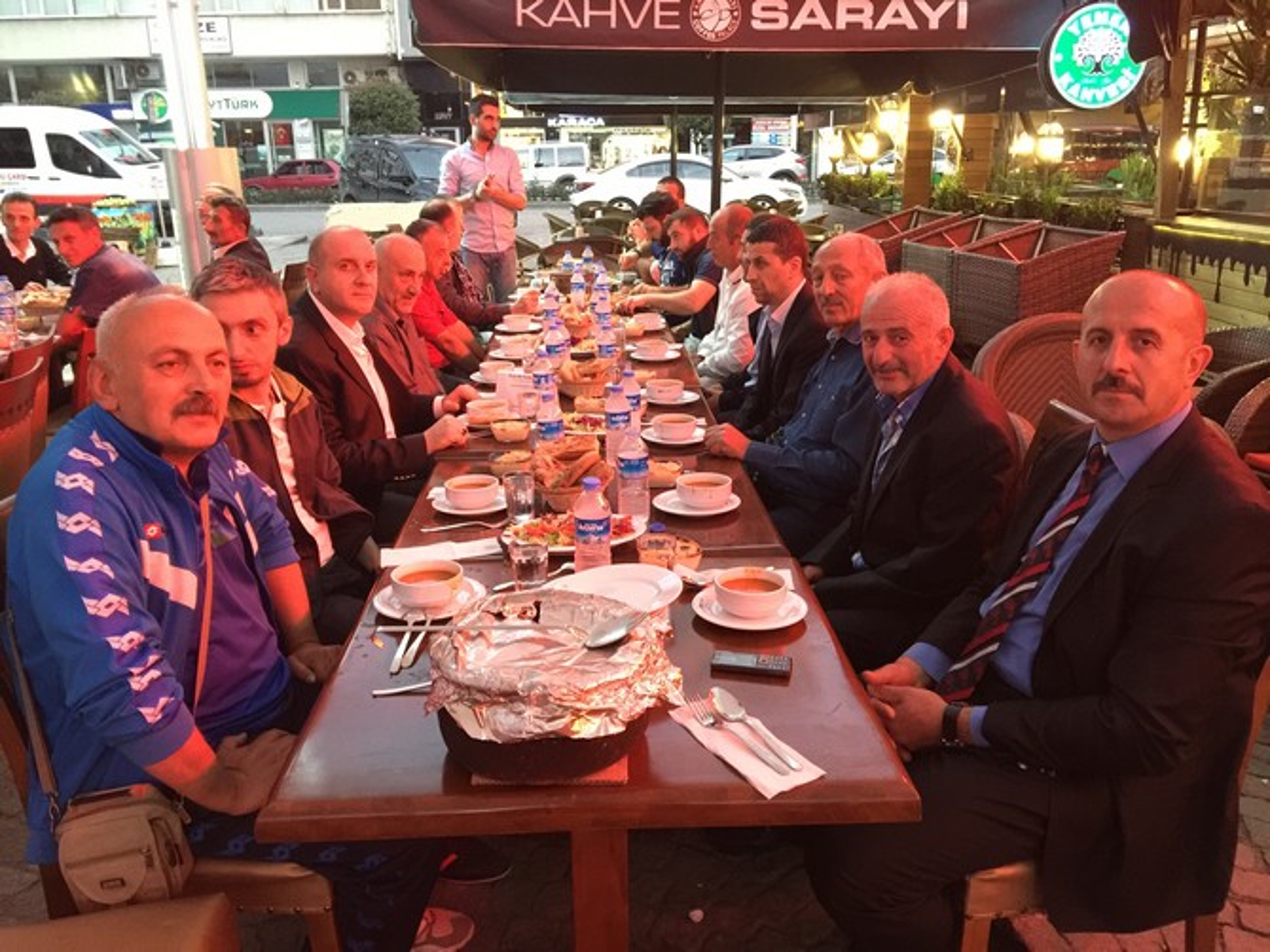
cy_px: 476
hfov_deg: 61.7
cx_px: 635
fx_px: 1064
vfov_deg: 48.2
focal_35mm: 29
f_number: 2.2
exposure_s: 1/8
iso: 200
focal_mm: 4.15
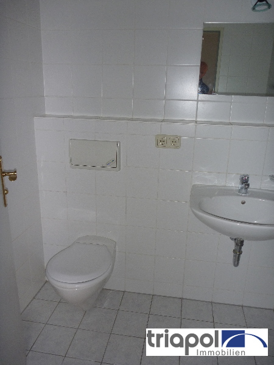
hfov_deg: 49.7
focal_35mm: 28
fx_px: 296
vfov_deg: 63.4
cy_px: 182
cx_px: 137
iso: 100
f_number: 3.3
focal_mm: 5
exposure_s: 1/25
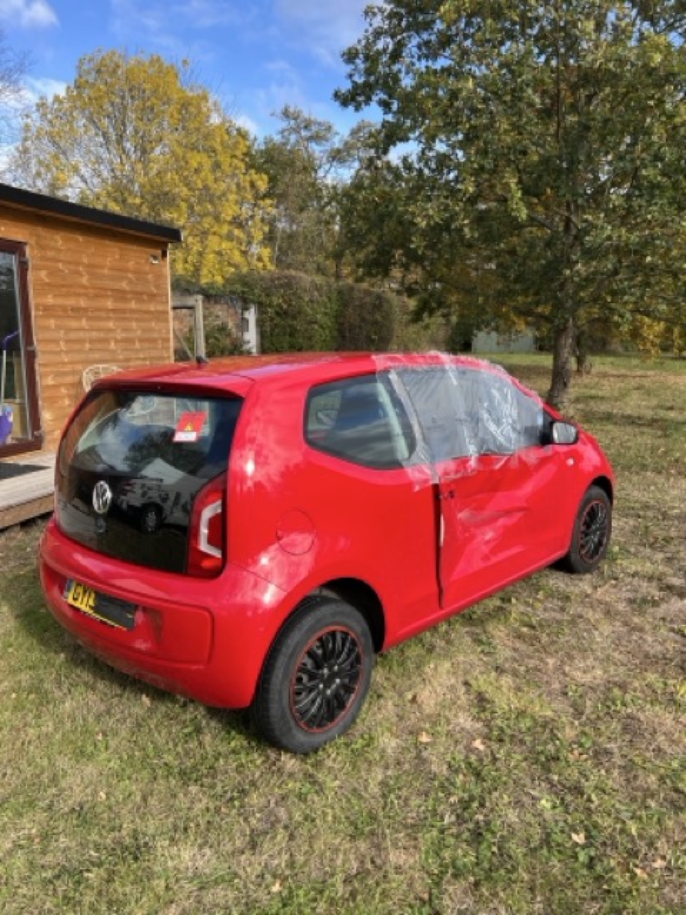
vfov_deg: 67.3
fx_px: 687
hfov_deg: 53.1
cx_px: 343
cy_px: 458
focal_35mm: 26
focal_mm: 5.7
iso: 50
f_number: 1.5
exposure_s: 1/1183
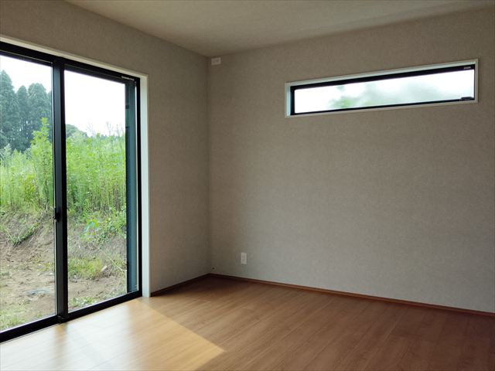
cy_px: 186
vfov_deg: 48.2
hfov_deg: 61.7
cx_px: 248
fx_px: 415
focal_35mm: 29
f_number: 1.8
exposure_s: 1/344
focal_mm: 4.25
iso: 50
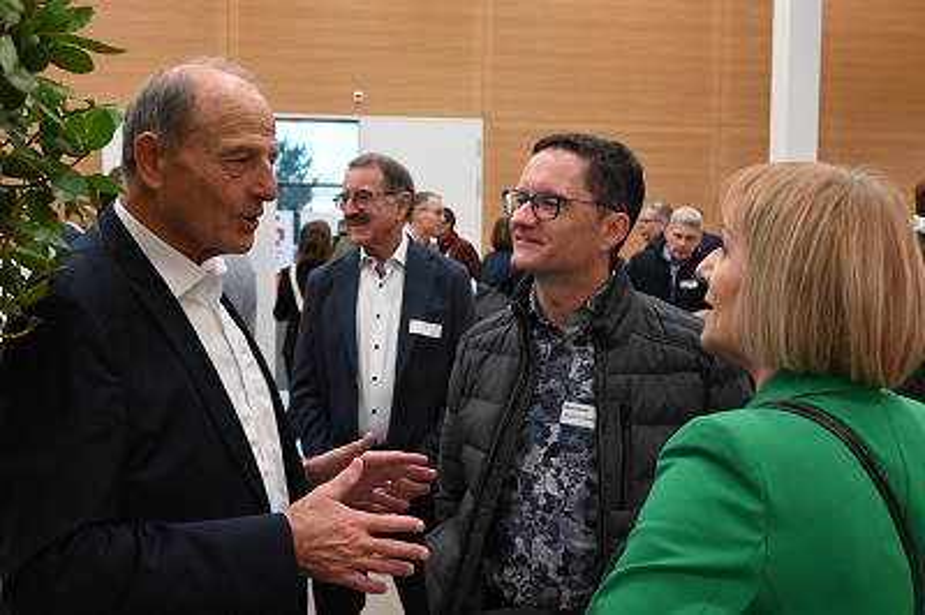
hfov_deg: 49.6
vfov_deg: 34.2
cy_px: 308
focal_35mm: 39
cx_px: 462
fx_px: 1001
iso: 4000
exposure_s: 1/125
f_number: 5.6
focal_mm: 26
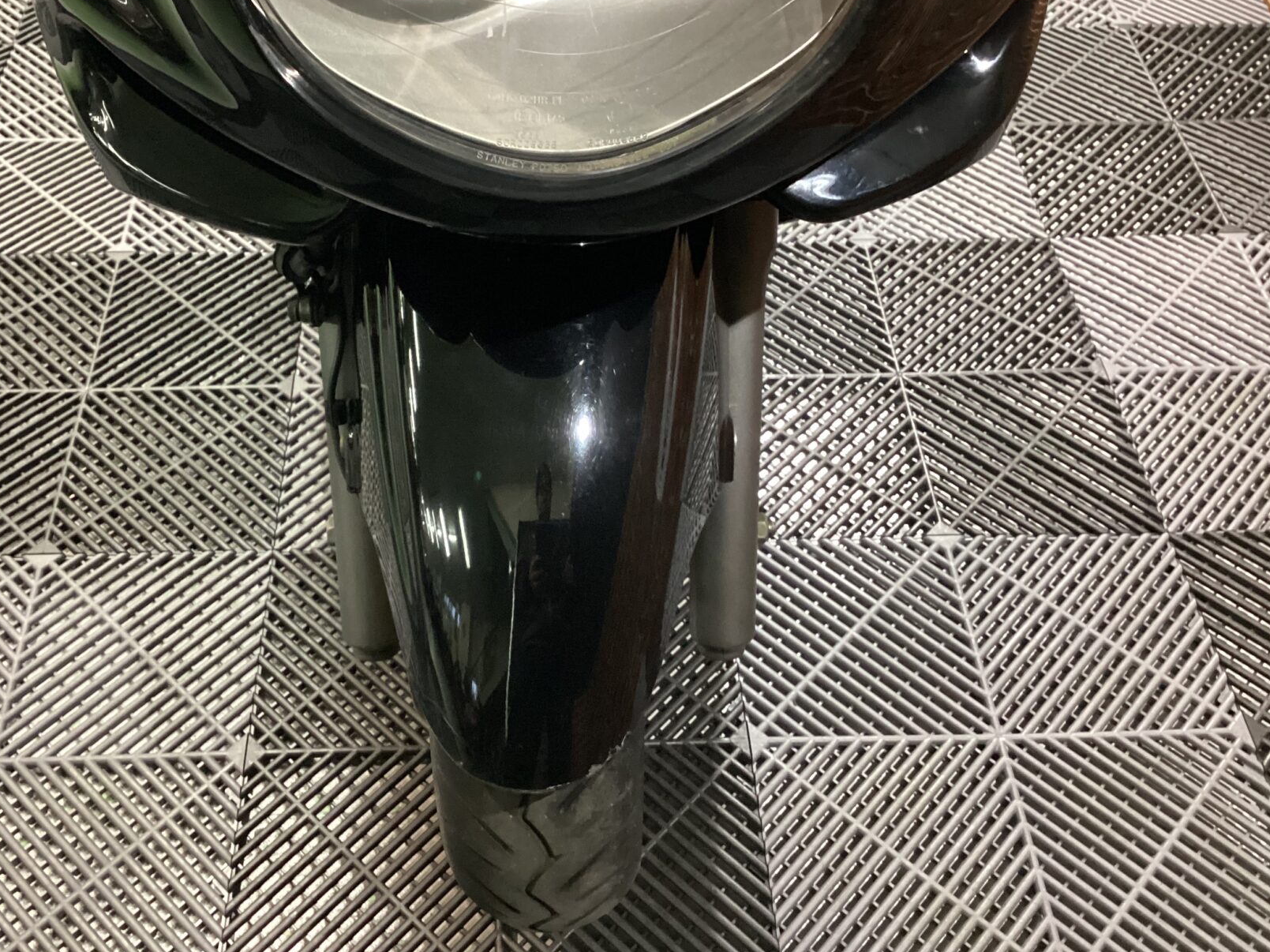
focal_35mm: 37
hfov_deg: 49.9
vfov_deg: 38.6
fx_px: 1357
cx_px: 531
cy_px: 449
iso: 400
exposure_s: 1/30
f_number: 2.4
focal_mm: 3.3
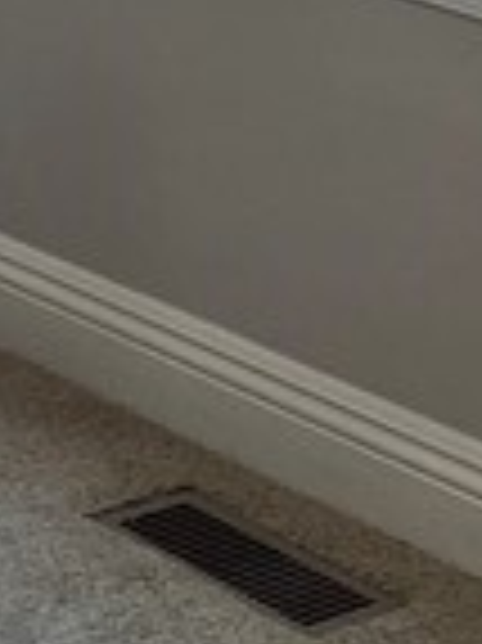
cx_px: -730
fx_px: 3458
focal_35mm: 186
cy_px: -558
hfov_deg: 7.4
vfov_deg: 10.0
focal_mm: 4.2
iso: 100
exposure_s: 1/120
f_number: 1.6
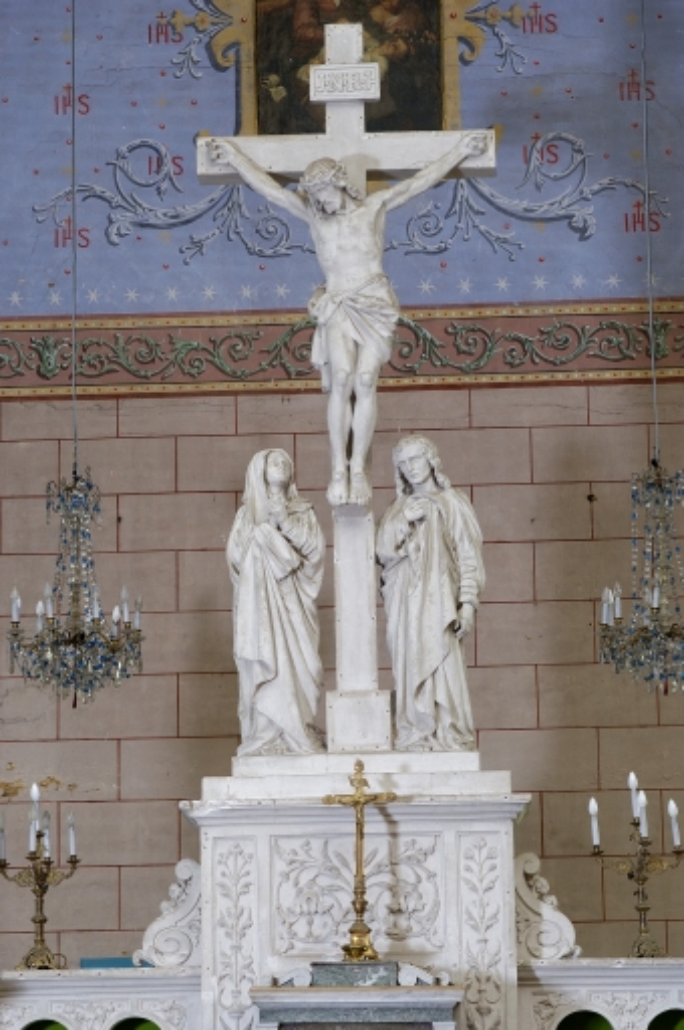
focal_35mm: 105
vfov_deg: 19.5
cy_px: 515
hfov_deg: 13.0
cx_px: 342
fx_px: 3000
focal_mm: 70
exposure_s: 1/4
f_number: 10
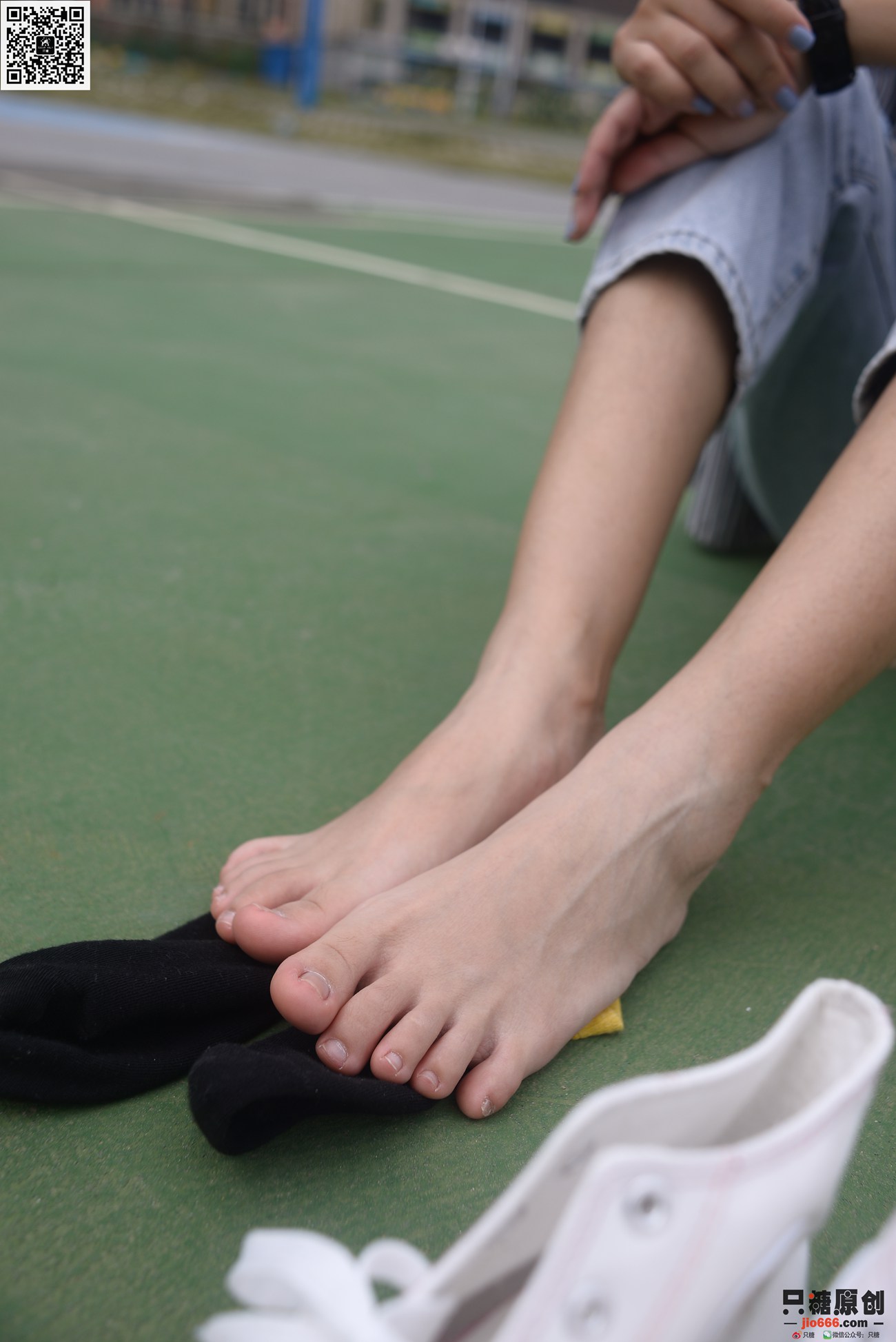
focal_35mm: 35
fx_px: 1305
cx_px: 448
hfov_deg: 37.9
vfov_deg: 54.4
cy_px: 671
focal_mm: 35
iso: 100
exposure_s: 1/800
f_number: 5.6
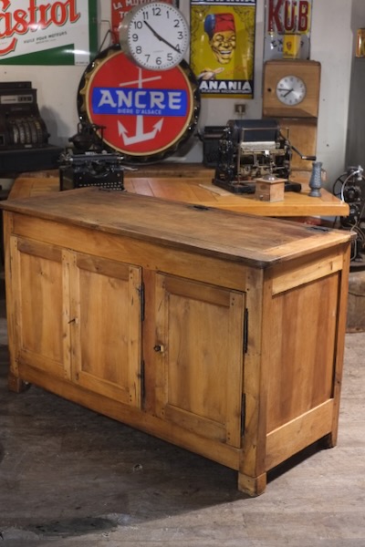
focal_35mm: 53
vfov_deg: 37.5
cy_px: 274
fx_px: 806
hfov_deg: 25.5
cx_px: 182
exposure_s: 1/125
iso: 3200
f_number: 4
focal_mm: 35
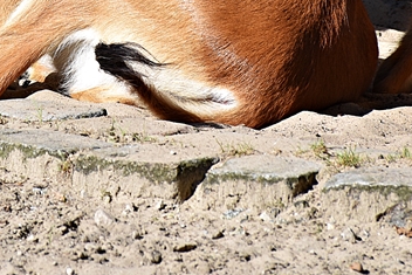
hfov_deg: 3.4
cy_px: -97
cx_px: 44
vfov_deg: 2.3
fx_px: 6995
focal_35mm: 611
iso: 200
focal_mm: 140
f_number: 6.3
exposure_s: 1/640
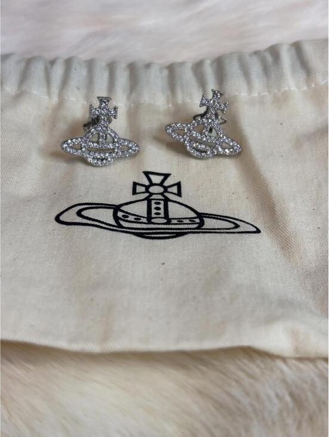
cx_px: 164
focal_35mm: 52
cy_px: 218
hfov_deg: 28.1
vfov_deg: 36.8
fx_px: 658
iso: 50
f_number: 1.6
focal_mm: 5.96
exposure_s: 1/60
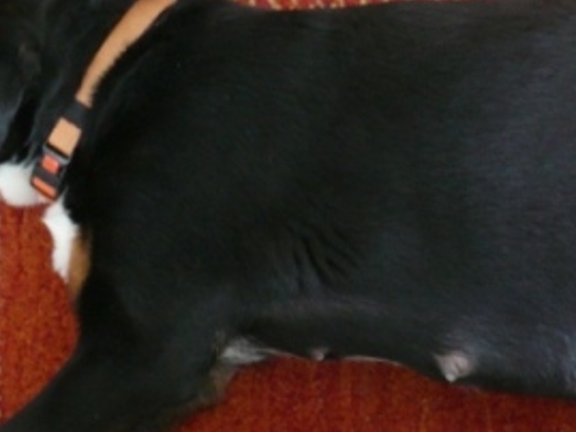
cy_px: 196
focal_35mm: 105
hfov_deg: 18.2
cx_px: 580
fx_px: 1748
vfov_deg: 14.1
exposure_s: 1/15
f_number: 2.8
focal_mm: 7.4
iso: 200
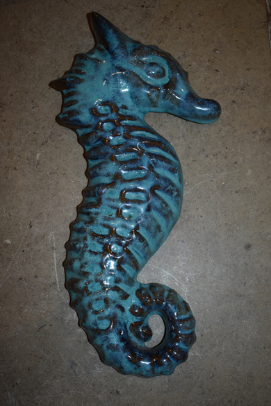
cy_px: 200
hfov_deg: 32.2
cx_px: 136
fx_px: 469
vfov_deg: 46.9
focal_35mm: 42
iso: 400
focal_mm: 27
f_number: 4
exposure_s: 1/100
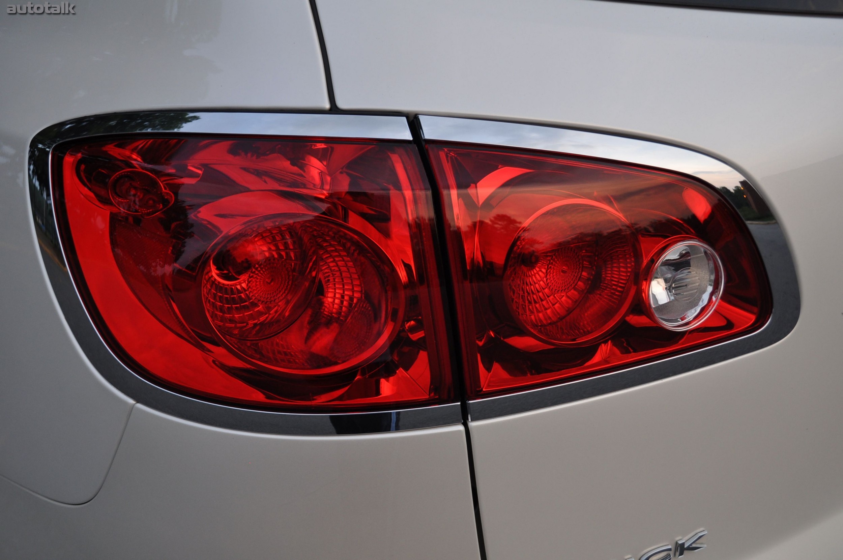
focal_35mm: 42
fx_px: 982
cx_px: 422
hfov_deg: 46.4
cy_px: 280
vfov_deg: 31.8
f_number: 5
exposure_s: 1/100
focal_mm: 28
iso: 400
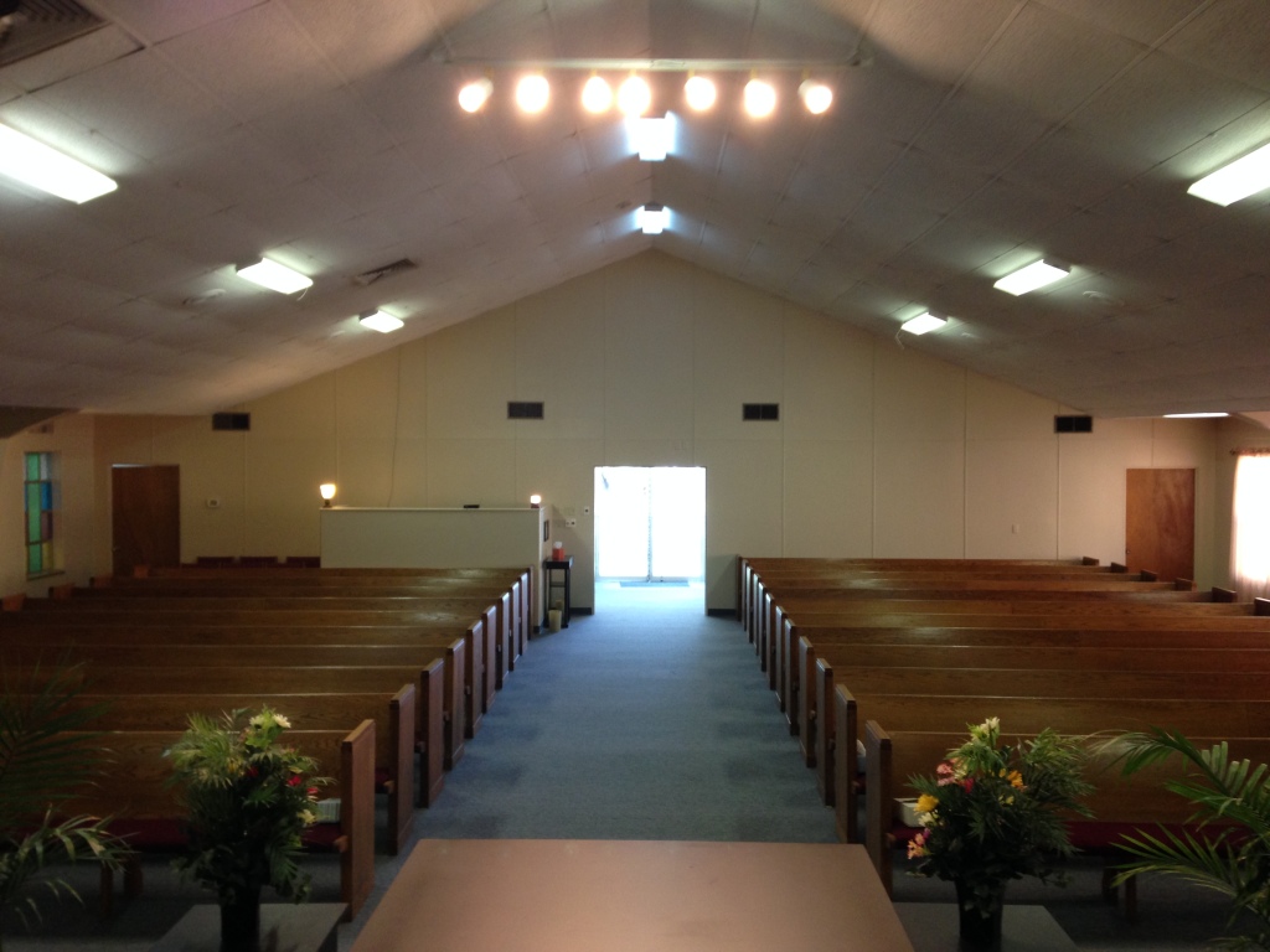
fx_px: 1211
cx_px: 635
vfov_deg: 42.9
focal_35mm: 33
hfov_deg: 55.4
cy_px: 476
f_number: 2.4
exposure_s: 1/20
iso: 125
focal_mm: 4.12
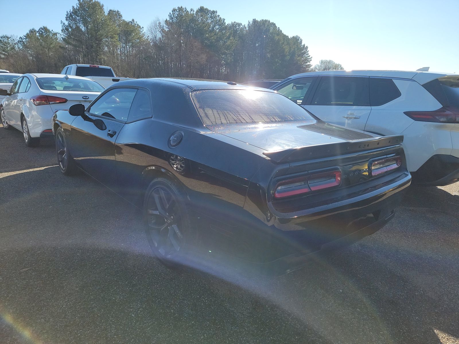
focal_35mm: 24
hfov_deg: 71.6
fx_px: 318
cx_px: 230
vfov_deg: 56.8
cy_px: 172
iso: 50
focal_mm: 6.7
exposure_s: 1/607
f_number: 1.8
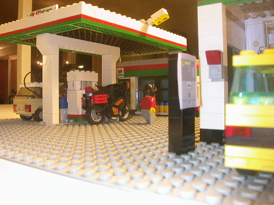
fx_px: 293
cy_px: 102
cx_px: 137
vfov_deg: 38.7
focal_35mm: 37
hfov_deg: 50.1
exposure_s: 1/9
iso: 200
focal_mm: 5.6
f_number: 4.5
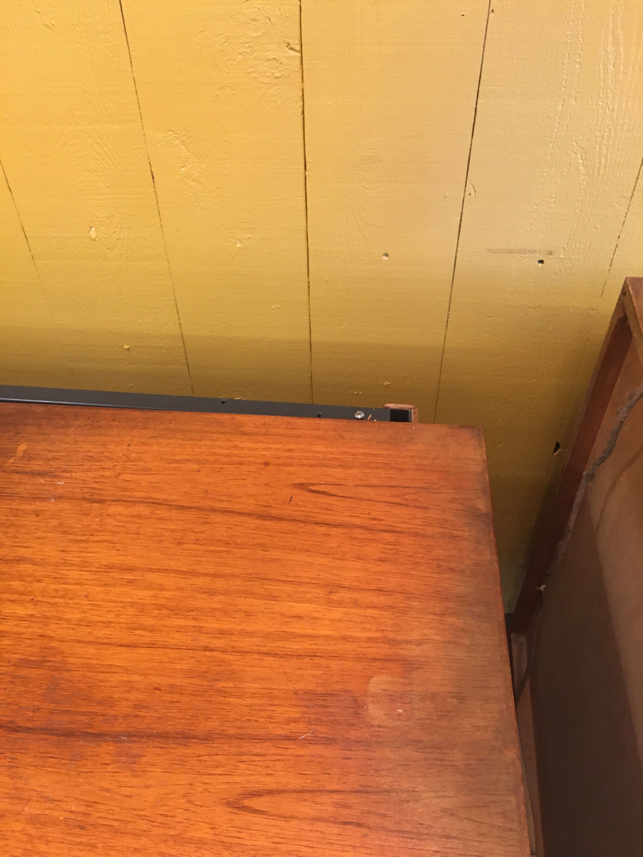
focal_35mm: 29
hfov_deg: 48.2
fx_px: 718
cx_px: 322
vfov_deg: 61.7
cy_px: 428
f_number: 2.2
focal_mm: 4.15
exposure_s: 1/33
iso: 200
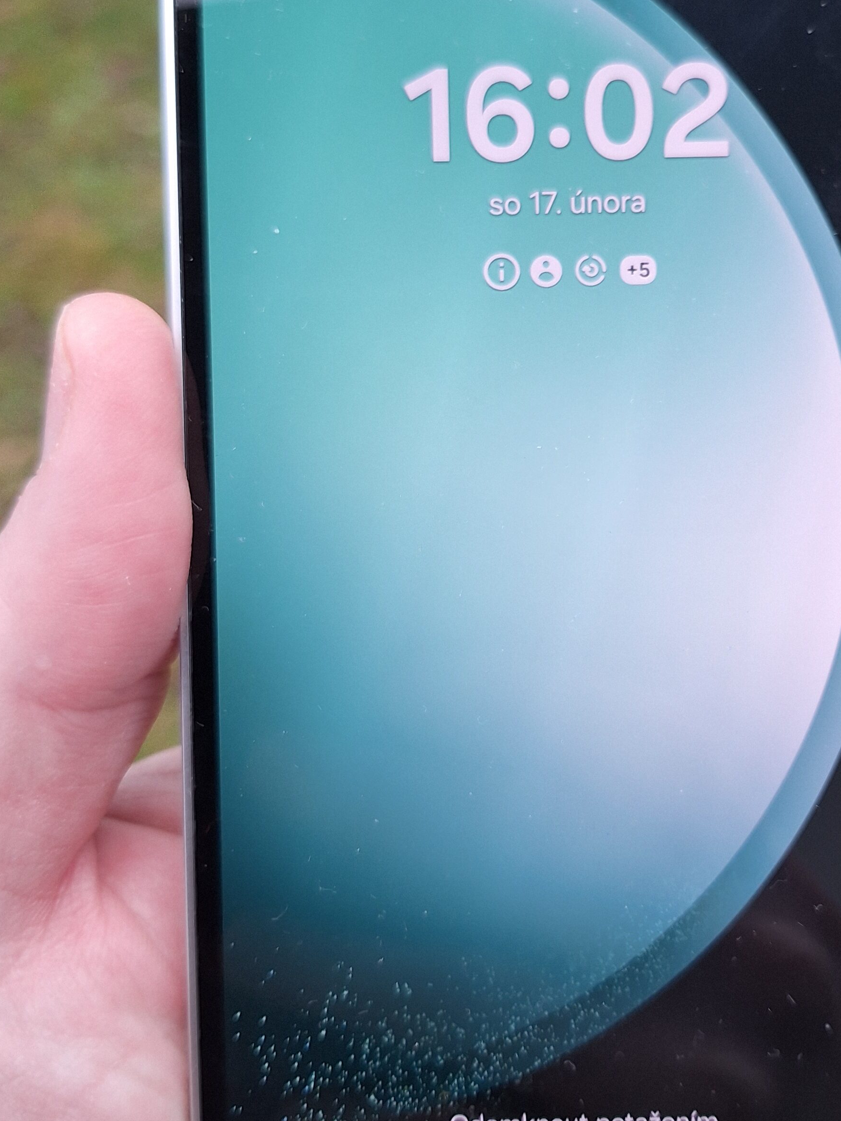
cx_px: 591
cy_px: 469
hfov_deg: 35.4
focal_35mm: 40
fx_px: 1296
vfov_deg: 46.6
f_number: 1.8
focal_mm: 5.54
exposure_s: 1/50
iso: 40
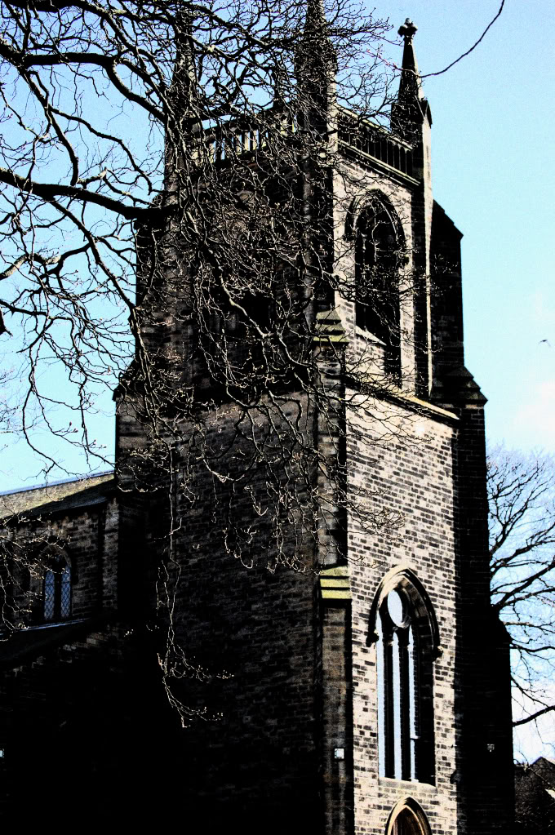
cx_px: 278
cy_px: 418
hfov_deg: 16.5
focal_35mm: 82
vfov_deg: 24.6
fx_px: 1912
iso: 200
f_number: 7.1
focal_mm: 55
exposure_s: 1/250
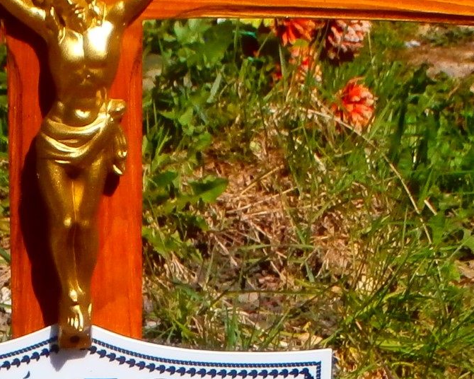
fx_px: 2876
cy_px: 527
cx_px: 92
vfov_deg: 7.4
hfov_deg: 9.4
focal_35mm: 205
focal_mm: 8.29
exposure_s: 1/1000
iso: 100
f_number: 4.2
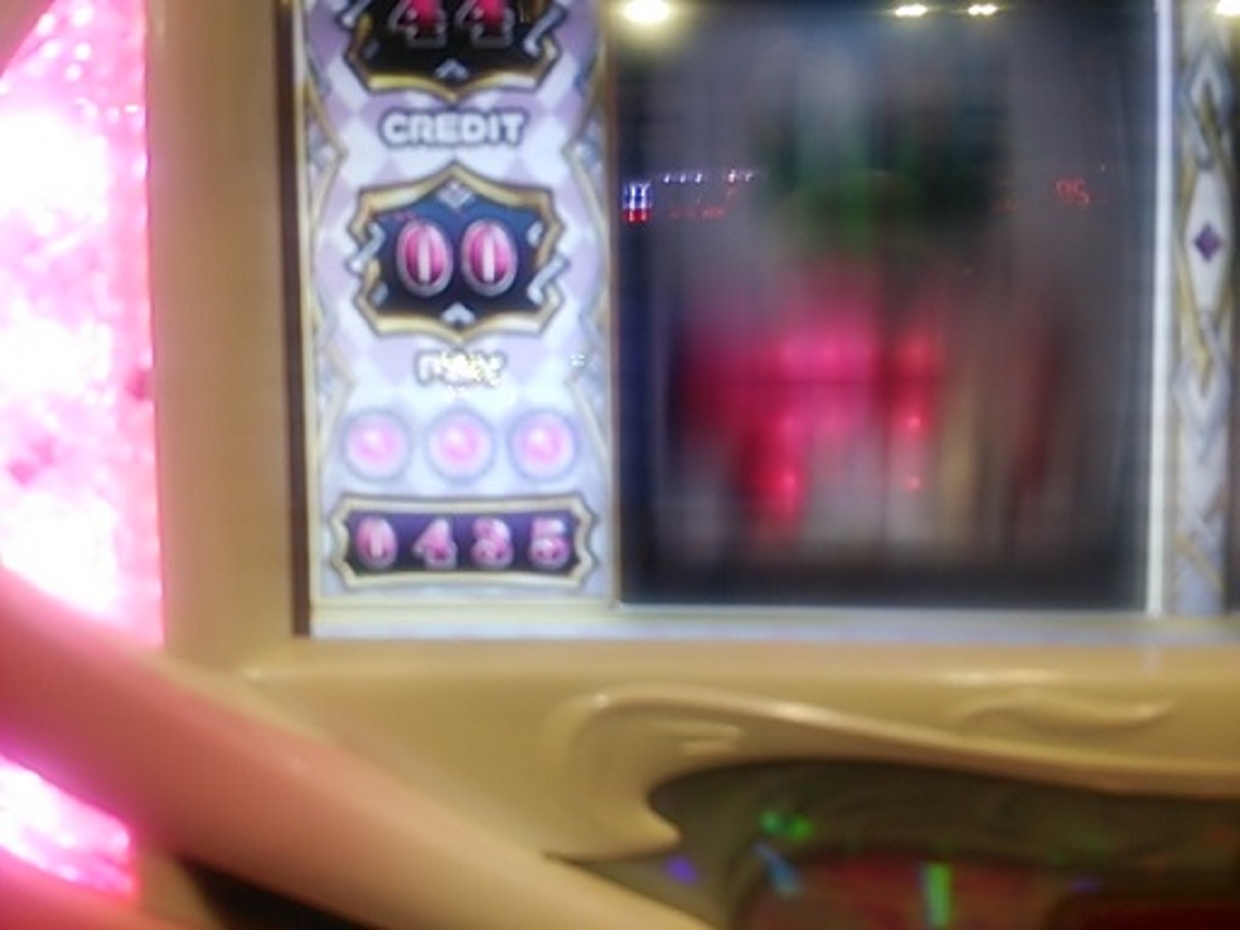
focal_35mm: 30
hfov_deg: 60.0
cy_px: 465
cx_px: 620
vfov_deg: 46.8
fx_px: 1075
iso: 50
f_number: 1.94
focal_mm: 4.06
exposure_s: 1/59
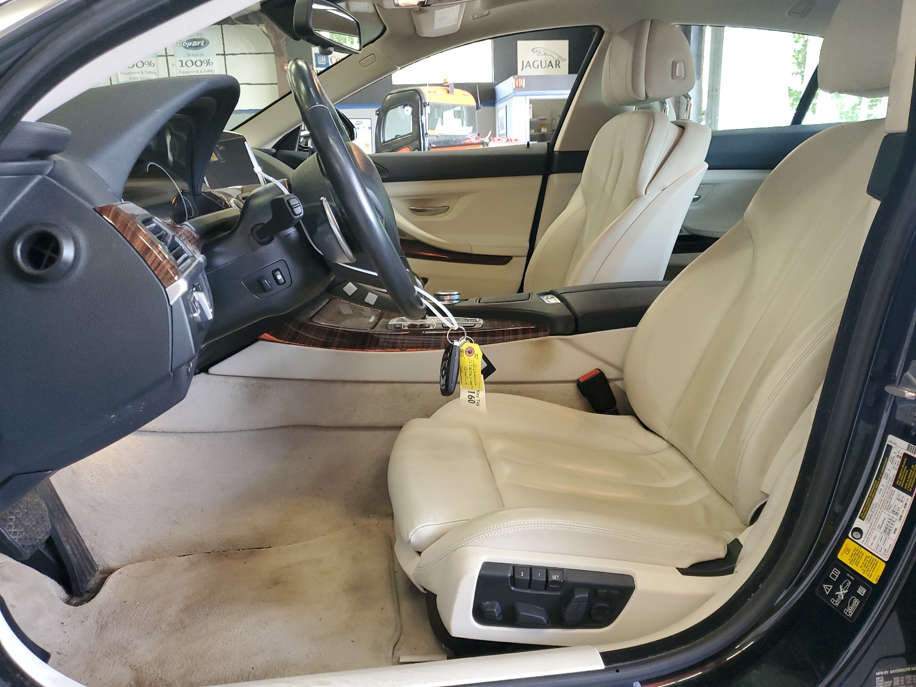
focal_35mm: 26
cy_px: 344
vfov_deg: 53.1
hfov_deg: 67.3
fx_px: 688
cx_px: 458
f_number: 1.5
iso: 187
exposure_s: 1/60.2
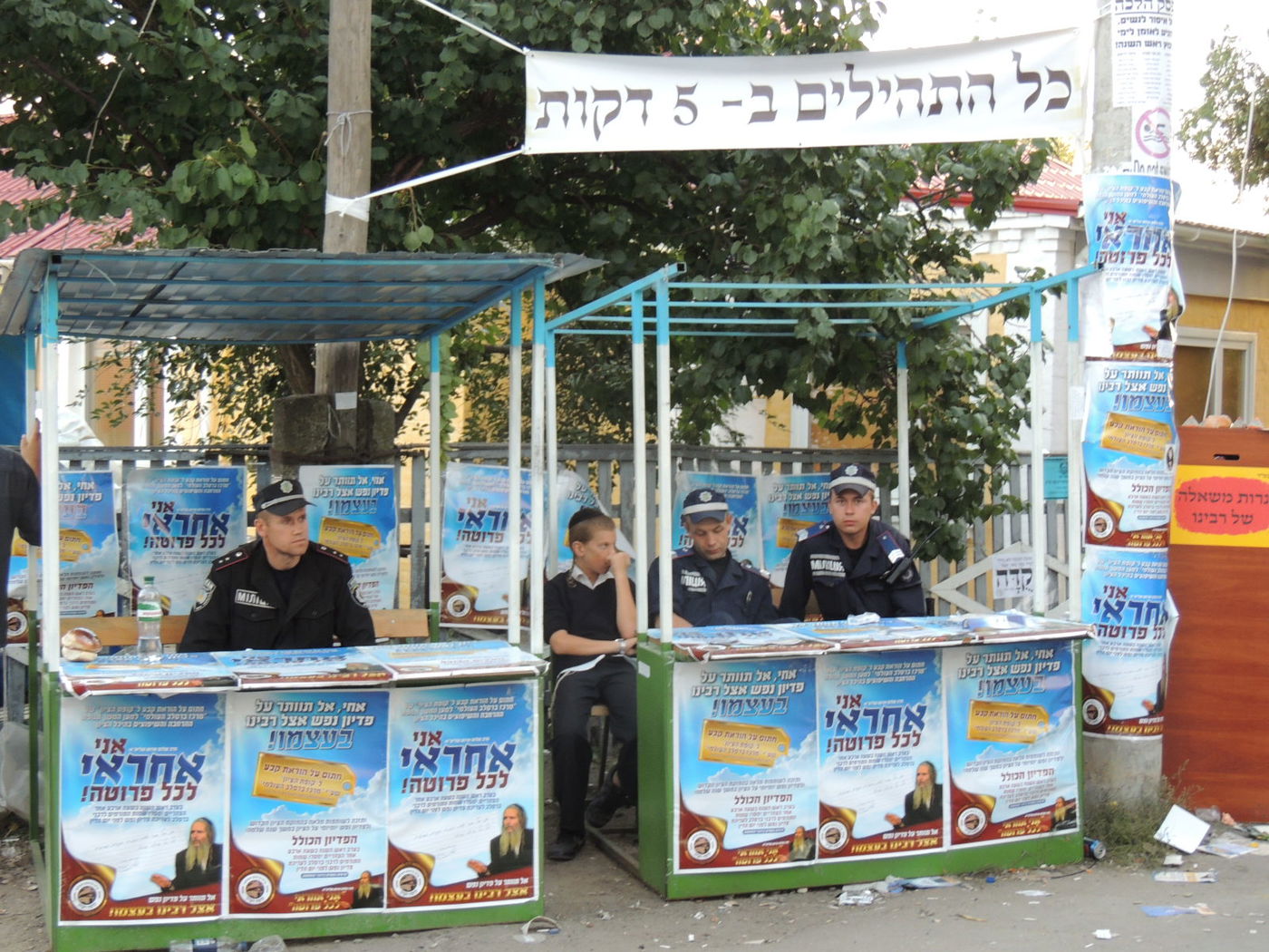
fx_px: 2200
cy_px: 476
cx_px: 634
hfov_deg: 32.2
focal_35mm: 60
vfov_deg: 24.4
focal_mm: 10.7
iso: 250
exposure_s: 1/60
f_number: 3.7
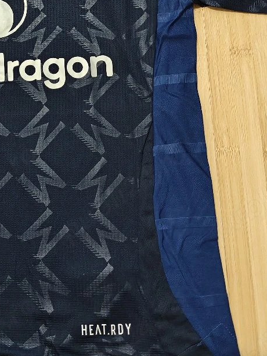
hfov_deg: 27.7
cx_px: 12
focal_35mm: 50
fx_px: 514
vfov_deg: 36.7
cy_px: 65
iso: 1250
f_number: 1.6
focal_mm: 6.06
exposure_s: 1/100
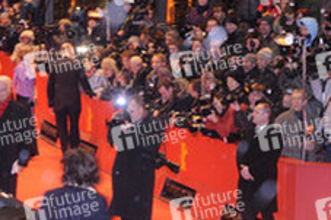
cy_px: 25
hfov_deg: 14.6
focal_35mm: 139
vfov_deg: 9.8
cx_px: 23
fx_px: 1277
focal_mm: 70
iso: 640
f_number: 8
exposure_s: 1/15
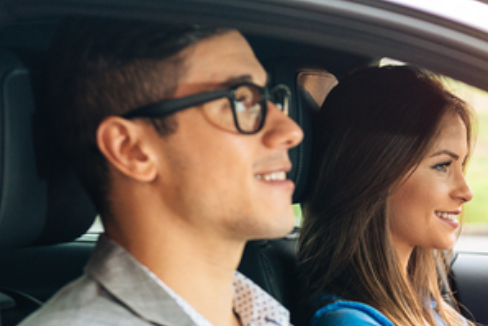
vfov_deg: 10.1
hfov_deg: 14.8
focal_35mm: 136
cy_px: 235
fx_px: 1844
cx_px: 490
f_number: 3.2
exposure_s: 1/160
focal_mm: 56
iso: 800
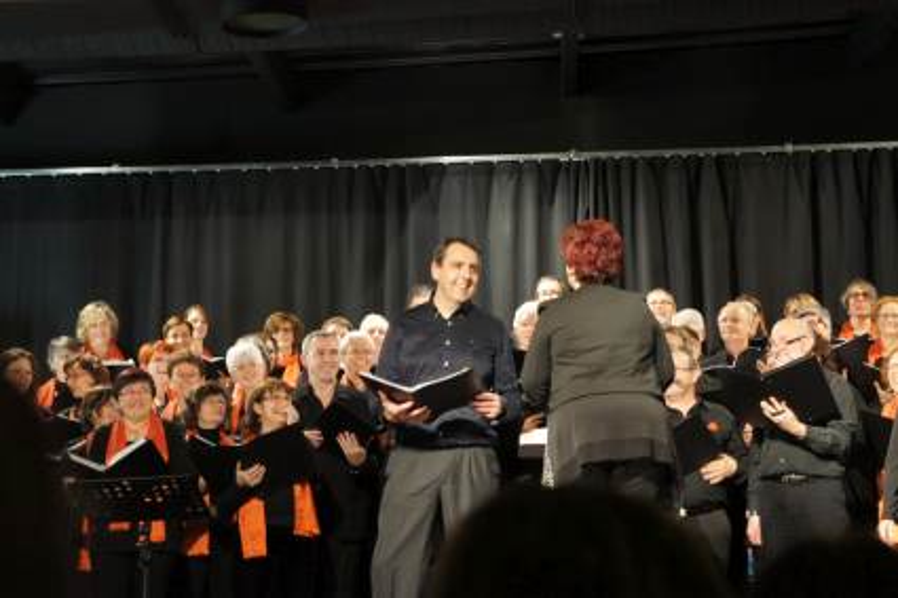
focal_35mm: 82
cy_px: 299
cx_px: 449
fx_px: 2057
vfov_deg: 16.5
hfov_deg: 24.6
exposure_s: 1/30
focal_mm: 55
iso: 1600
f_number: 5.6
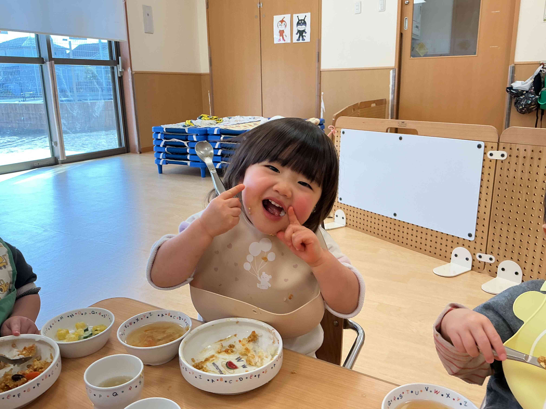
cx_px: 273
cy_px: 204
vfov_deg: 48.2
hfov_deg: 61.7
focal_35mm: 29
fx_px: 457
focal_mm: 3
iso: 25
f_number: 1.8
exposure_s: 1/100
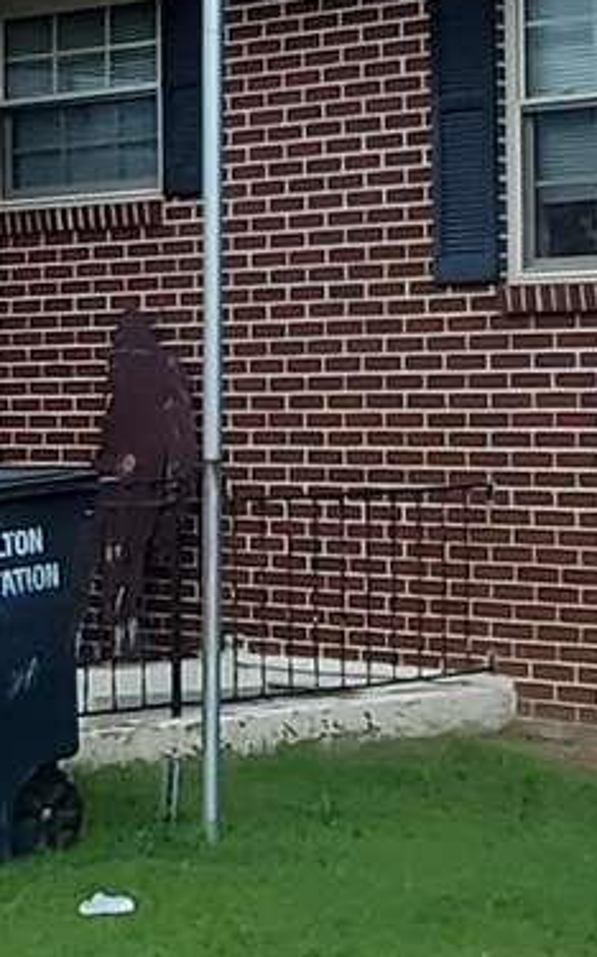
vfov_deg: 18.4
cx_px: -89
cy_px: 373
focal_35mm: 113
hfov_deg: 11.4
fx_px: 2945
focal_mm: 1.8
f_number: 2.2
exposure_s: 1/575
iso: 50
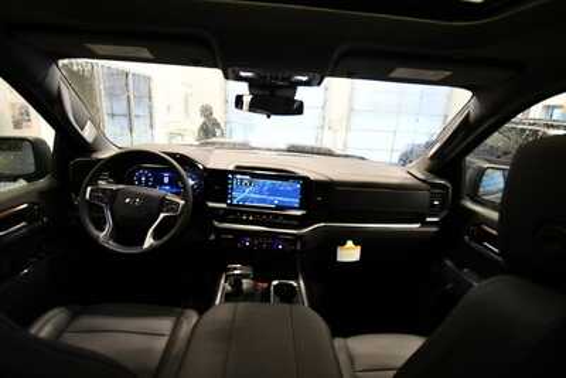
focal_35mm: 17
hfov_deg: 93.3
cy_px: 189
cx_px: 283
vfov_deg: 70.5
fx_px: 267
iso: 3200
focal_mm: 11.5
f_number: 4.8
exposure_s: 1/80
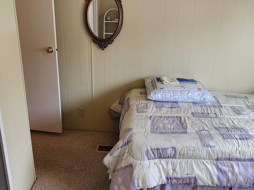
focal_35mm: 28
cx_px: 121
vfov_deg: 49.1
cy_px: 67
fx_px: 205
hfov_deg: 63.4
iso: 80
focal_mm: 2.2
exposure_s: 1/60
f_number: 2.2
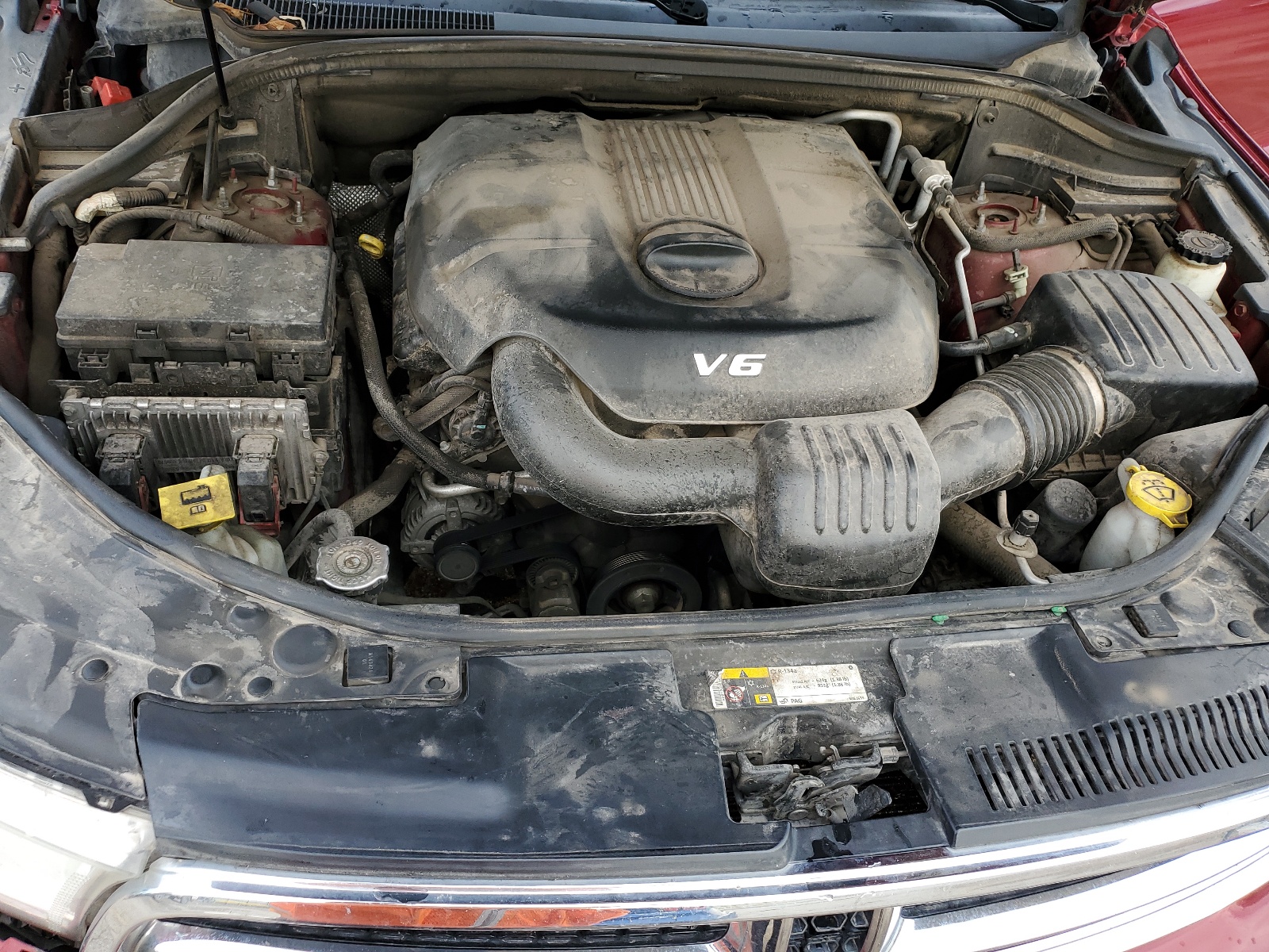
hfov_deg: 67.3
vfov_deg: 53.1
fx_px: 953
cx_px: 634
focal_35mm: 26
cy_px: 476
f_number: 1.5
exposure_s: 1/256
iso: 50
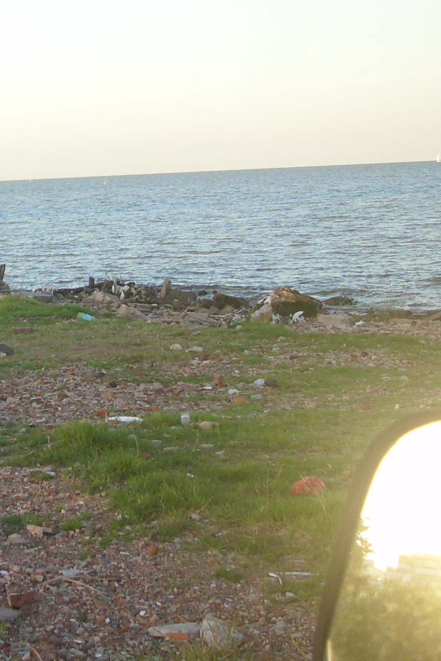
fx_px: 1360
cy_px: 175
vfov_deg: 27.0
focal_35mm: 74
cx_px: -115
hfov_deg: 17.4
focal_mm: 6.2
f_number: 2.8
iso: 50
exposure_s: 1/228
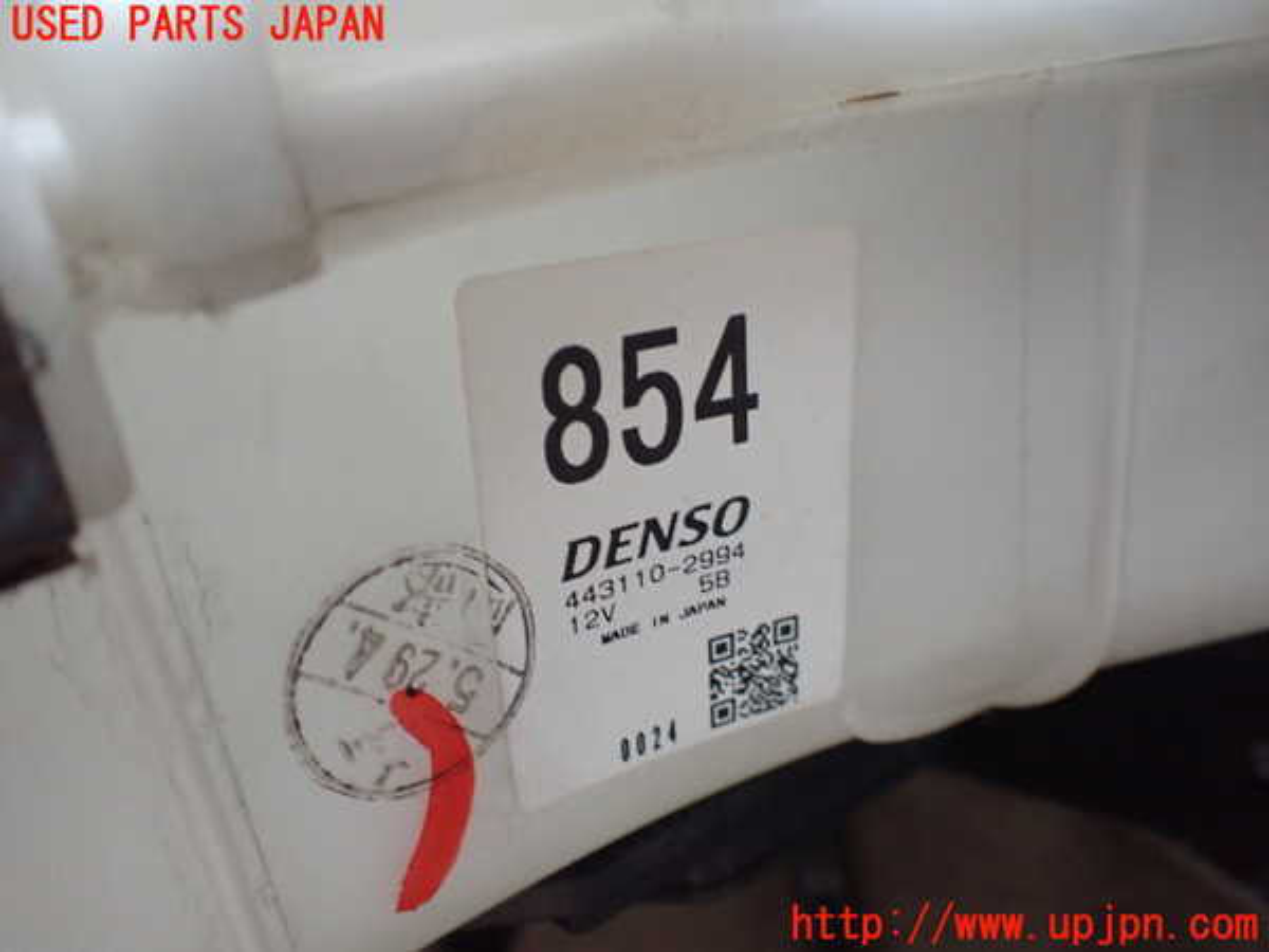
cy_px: 476
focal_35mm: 30
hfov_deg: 60.0
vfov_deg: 46.8
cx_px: 634
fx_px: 1100
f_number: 2.3
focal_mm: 5.4
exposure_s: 1/125
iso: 800
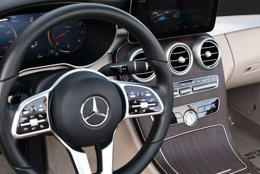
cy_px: 108
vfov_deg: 20.3
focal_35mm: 67
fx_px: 484
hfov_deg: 30.0
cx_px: 116
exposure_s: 1/250
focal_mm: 24
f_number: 4.5
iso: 400
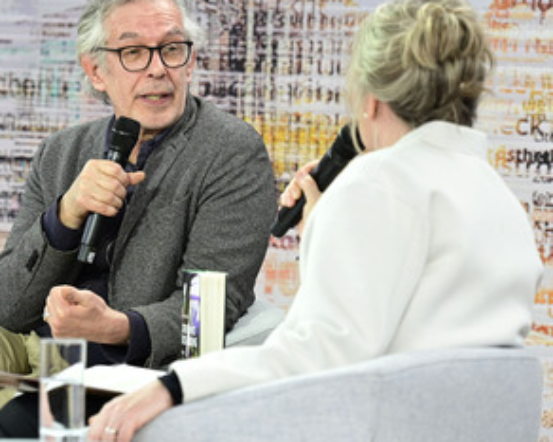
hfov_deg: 9.5
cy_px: 169
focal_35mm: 203
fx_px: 3319
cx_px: 219
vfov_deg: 7.6
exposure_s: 1/250
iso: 640
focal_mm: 140
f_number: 4
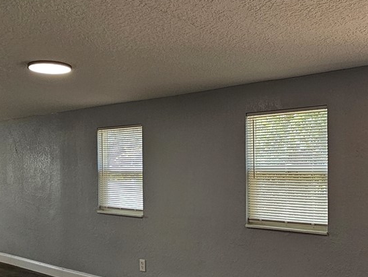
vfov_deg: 37.4
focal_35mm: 38
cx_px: 180
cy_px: 180
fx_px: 404
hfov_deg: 48.9
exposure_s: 1/60
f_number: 2.2
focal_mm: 2.2
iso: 64
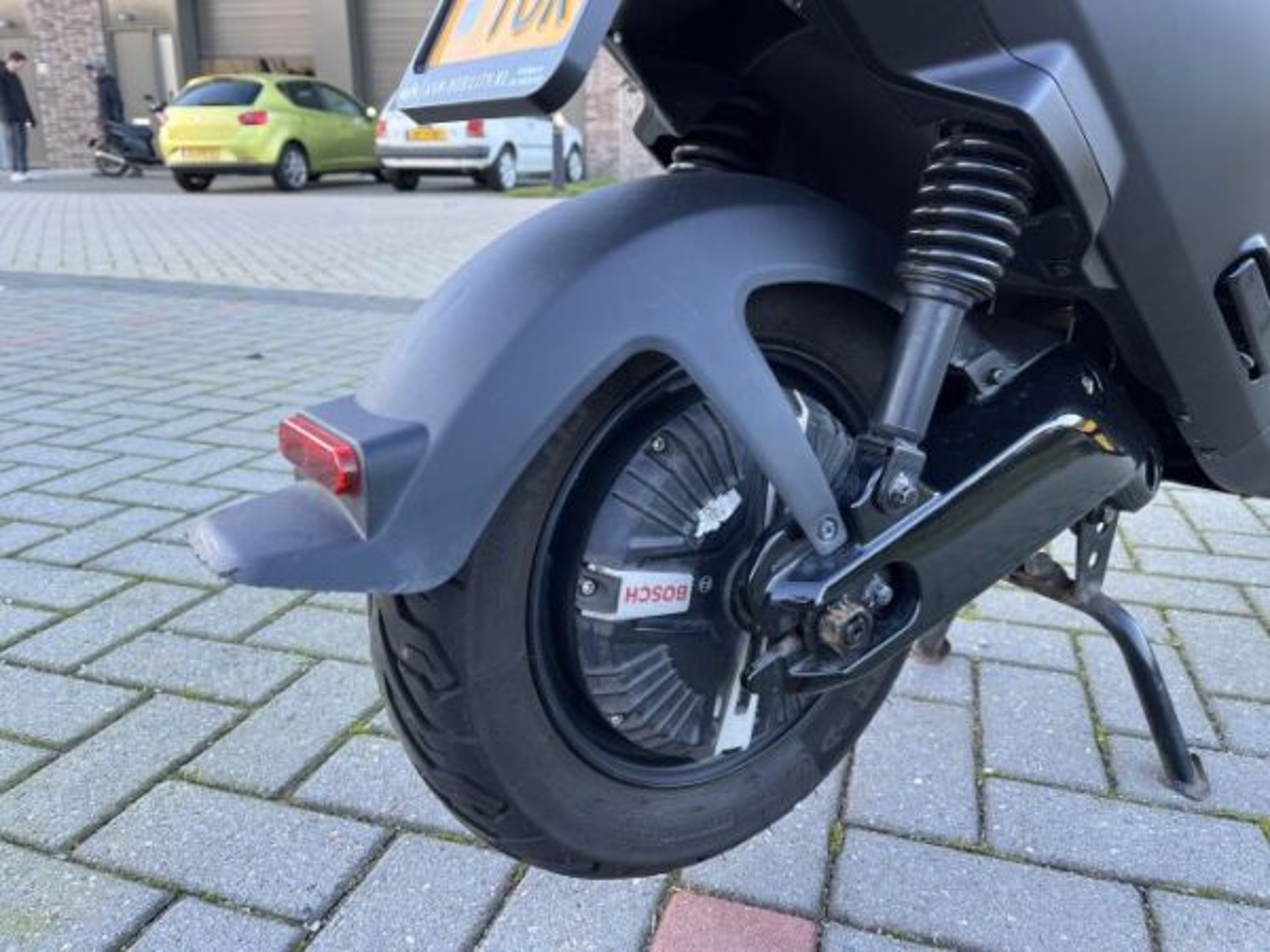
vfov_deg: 53.1
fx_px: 954
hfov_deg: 67.3
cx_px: 635
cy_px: 476
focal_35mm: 26
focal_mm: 5.1
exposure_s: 1/121
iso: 80
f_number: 1.6
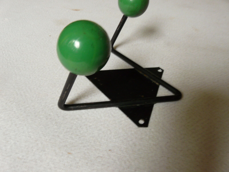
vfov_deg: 49.7
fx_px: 185
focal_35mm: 28
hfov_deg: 63.4
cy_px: 86
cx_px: 114
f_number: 4.5
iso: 200
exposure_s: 1/8
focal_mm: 4.6
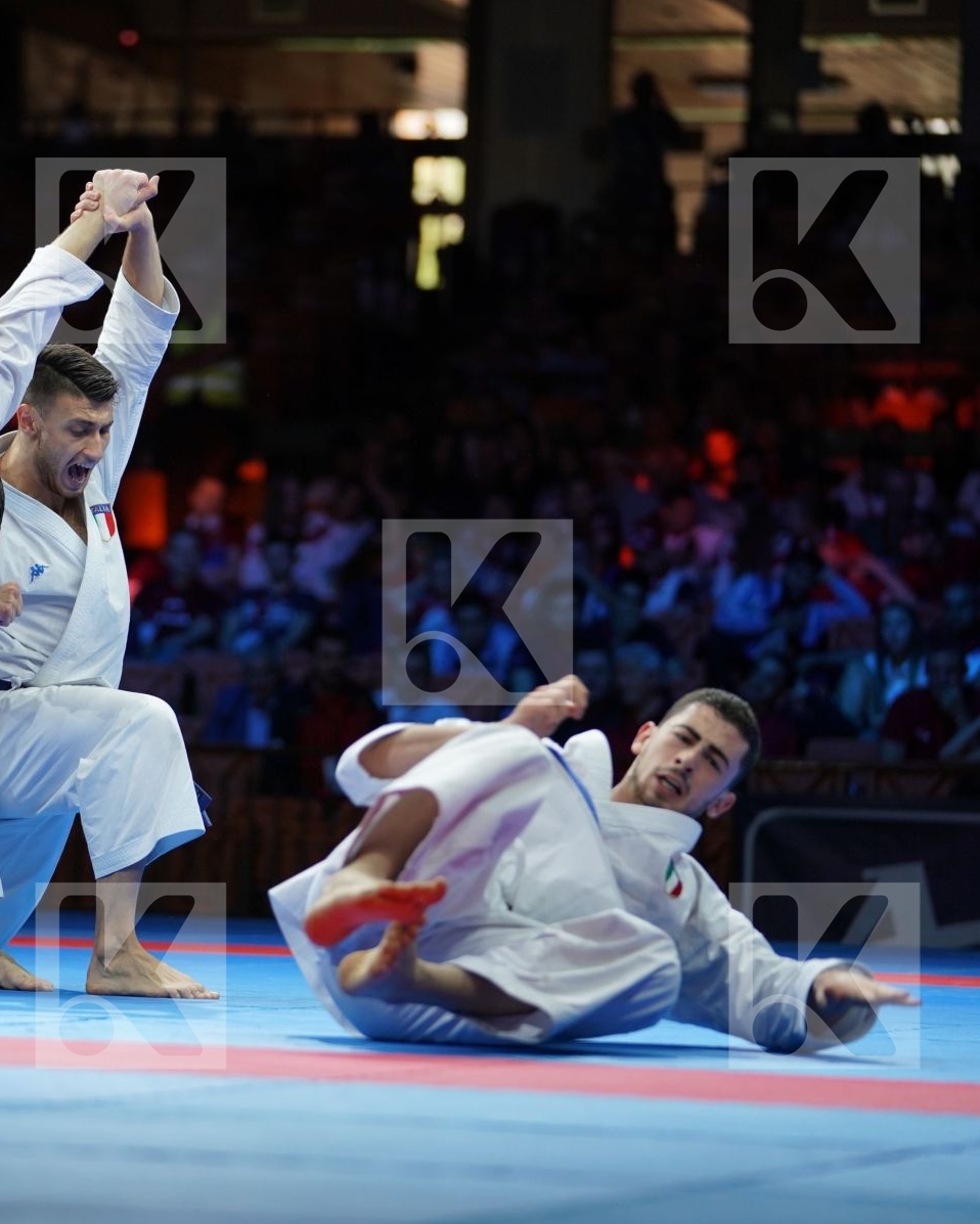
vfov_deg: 10.6
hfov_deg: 8.5
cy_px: 613
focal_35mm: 182
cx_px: 131
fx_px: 6597
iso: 800
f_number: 2.8
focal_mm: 129
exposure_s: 1/500
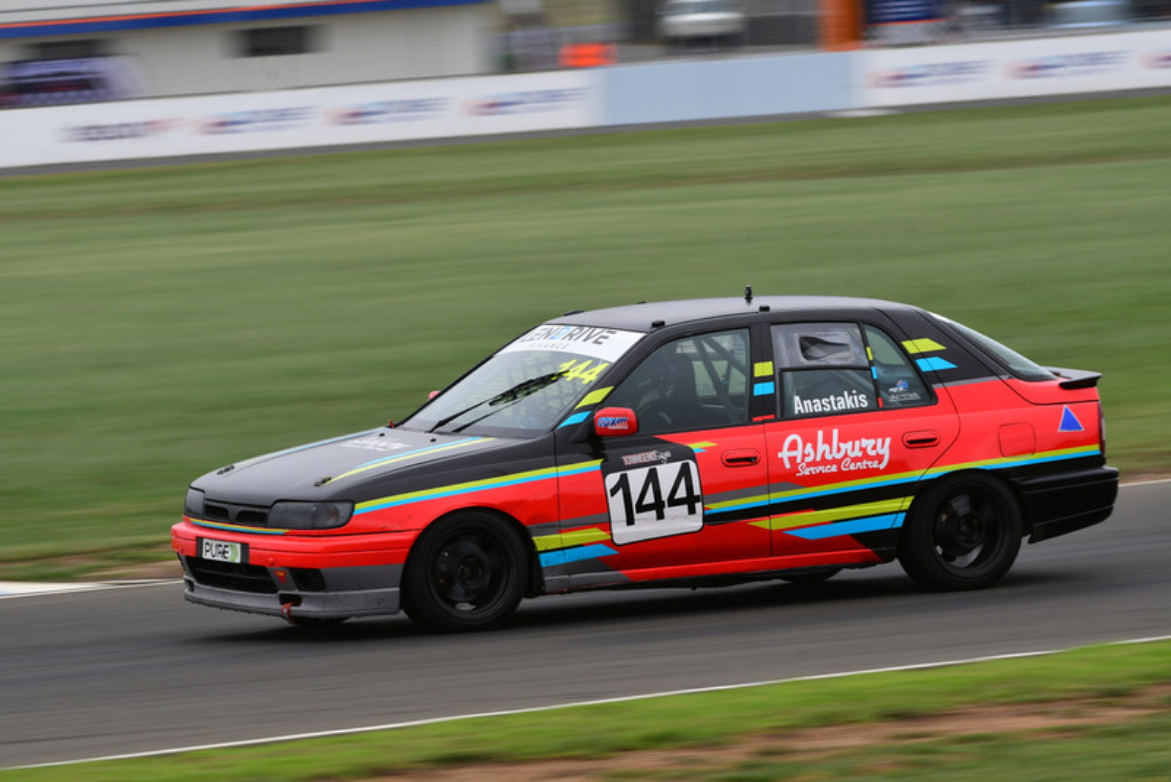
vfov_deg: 4.6
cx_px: 586
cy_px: 391
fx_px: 9761
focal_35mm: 300
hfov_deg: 6.9
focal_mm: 200
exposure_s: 1/160
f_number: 10
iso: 160
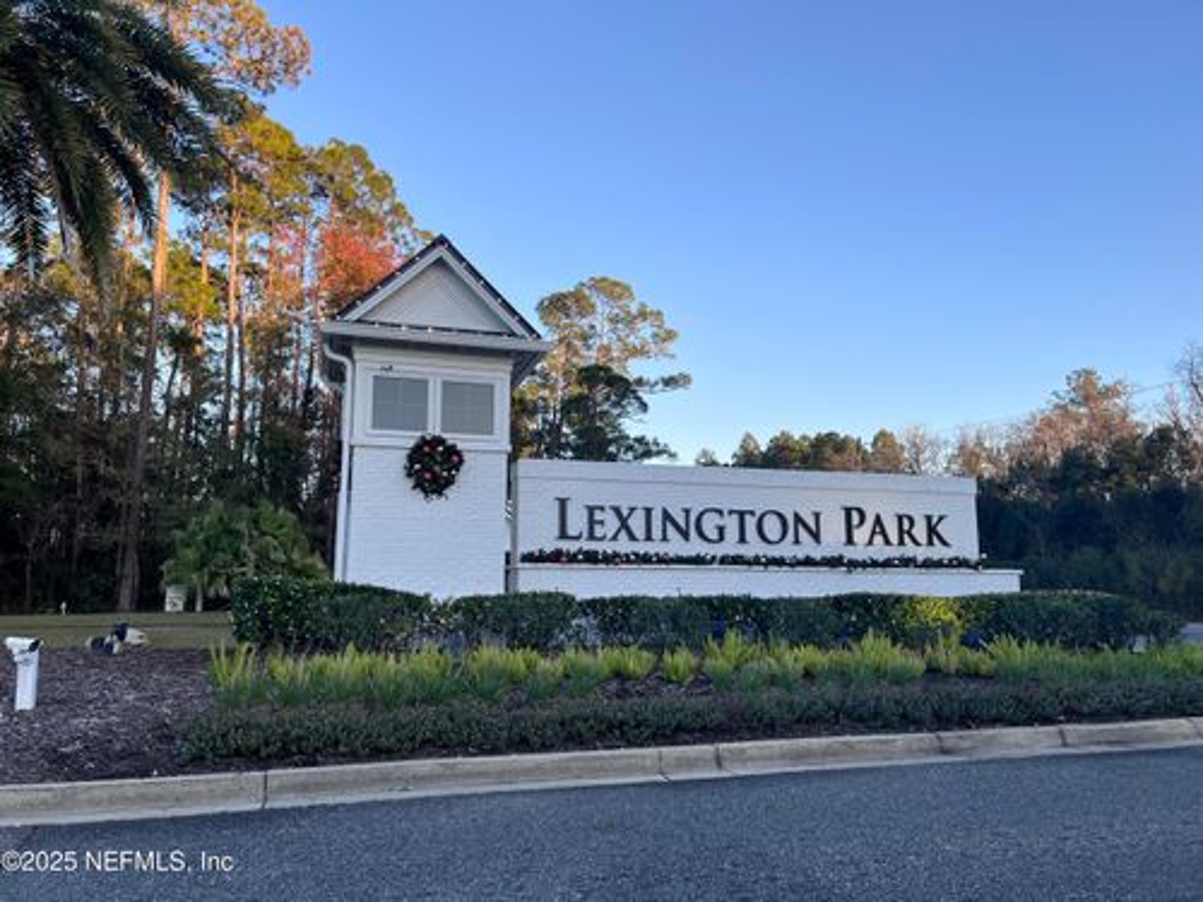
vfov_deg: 53.1
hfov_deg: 67.3
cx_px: 602
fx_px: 904
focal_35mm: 26
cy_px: 451
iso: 50
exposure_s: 1/827
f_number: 1.5
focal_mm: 5.7
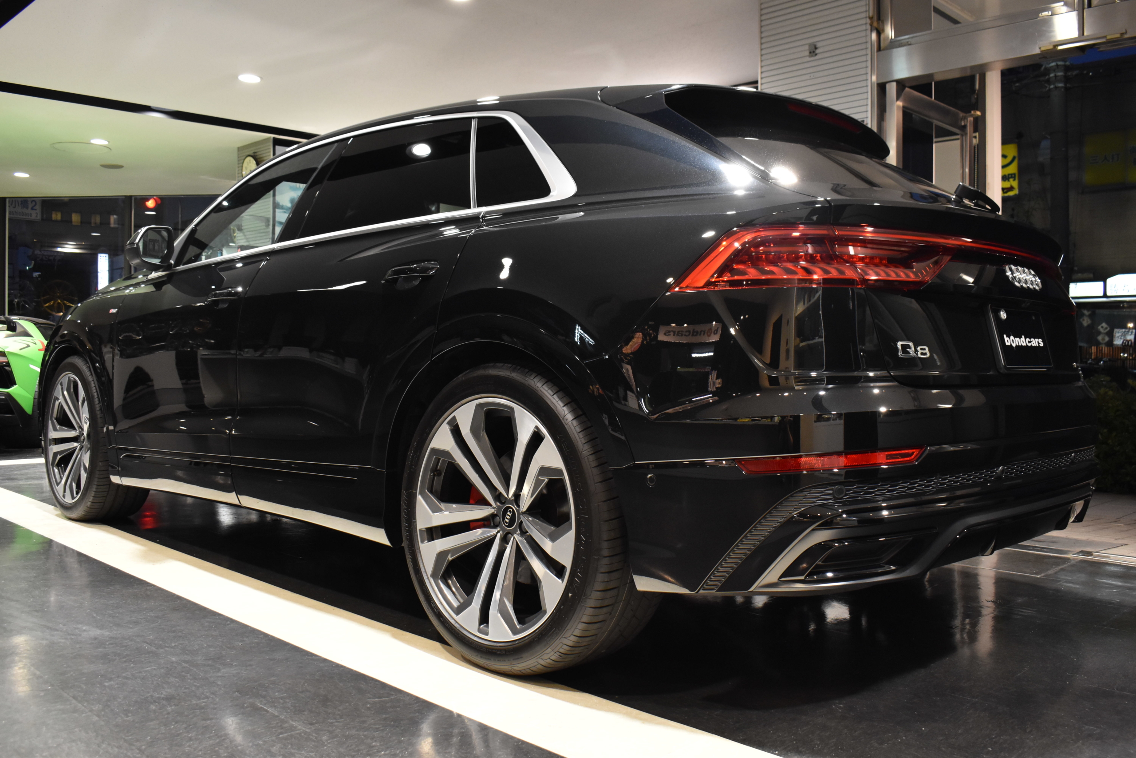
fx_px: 994
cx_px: 568
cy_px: 379
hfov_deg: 59.5
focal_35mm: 32
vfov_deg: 41.7
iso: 1600
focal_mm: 21
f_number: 5
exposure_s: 1/30
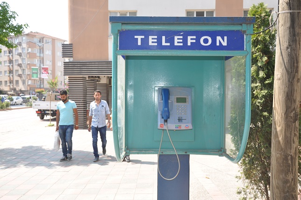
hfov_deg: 51.3
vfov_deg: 35.4
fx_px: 313
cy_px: 100
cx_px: 150
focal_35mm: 38
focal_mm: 25
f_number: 6.3
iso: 200
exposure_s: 1/200
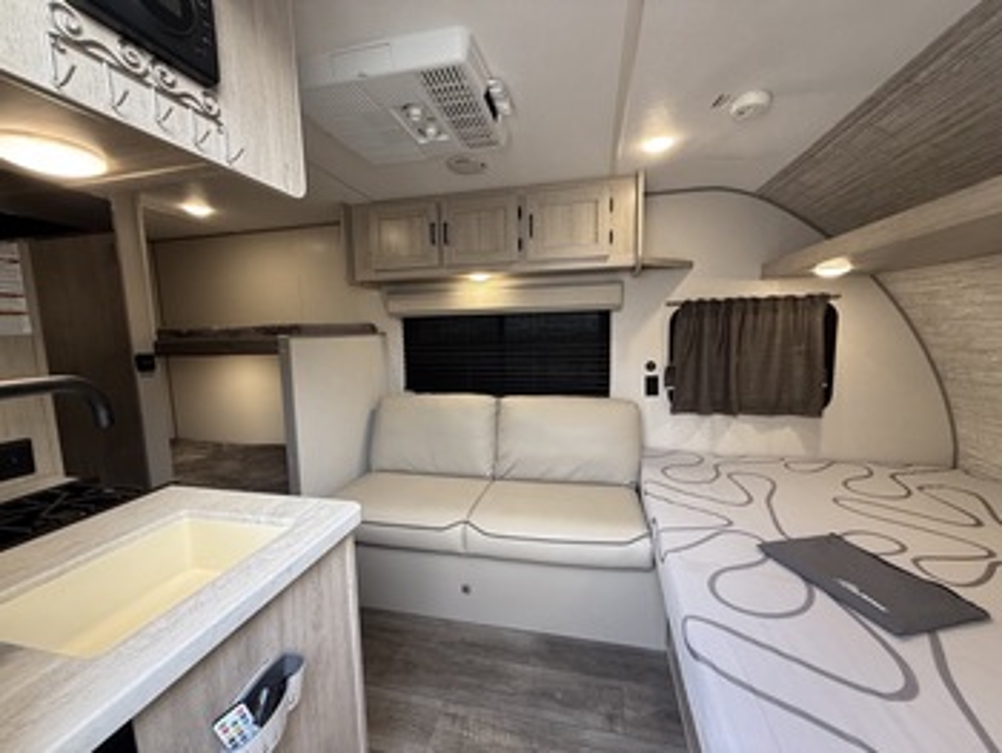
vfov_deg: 85.7
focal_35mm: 14
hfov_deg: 102.0
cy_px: 376
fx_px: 406
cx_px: 501
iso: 200
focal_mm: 2.22
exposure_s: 1/99
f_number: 2.2
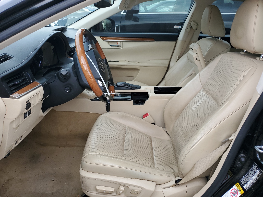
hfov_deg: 67.3
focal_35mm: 26
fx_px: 198
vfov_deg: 53.1
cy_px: 98
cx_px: 132
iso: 50
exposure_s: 1/323
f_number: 1.5
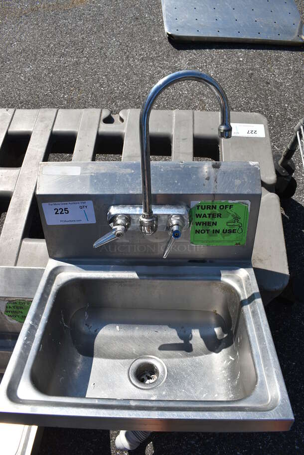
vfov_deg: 67.3
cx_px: 152
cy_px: 228
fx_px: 341
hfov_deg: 48.0
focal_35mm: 27
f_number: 9
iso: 200
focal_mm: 18
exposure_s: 1/800
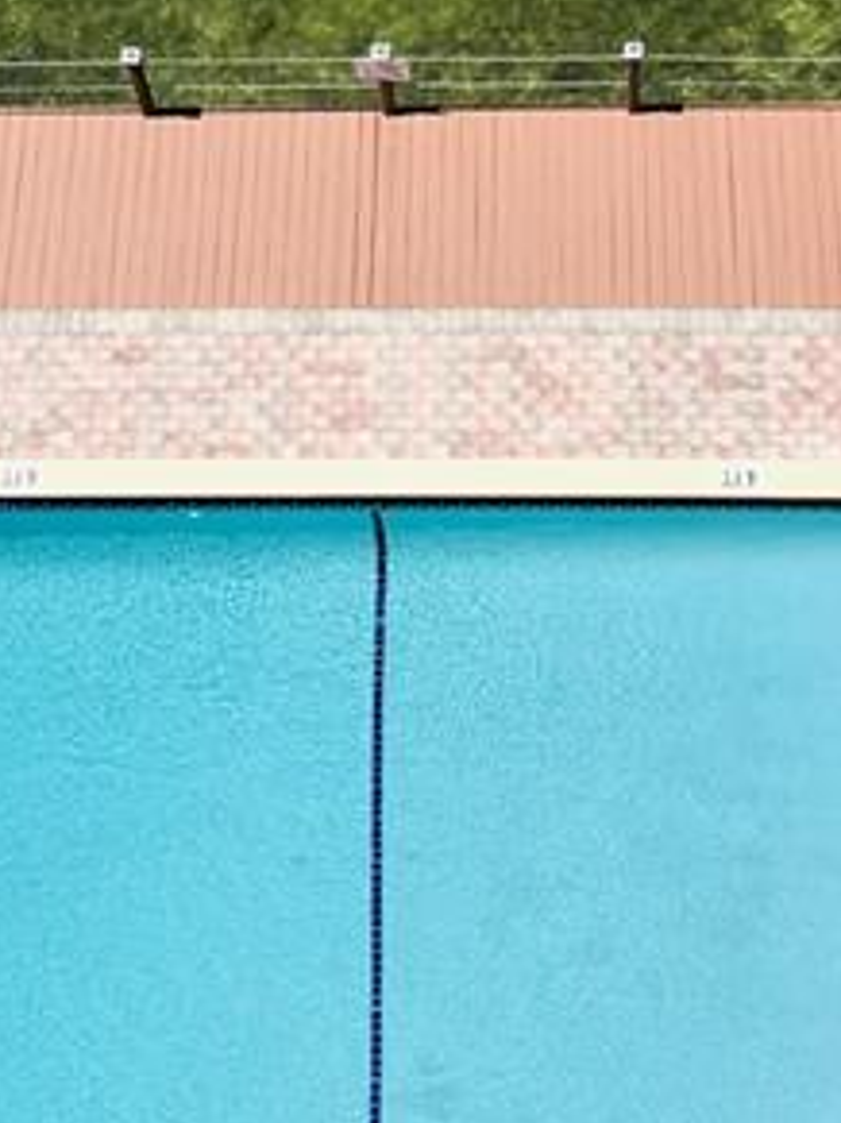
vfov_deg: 25.4
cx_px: 475
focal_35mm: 74
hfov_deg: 19.9
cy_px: 89
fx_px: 2399
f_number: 1.8
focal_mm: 3.99
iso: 20
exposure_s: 1/3690
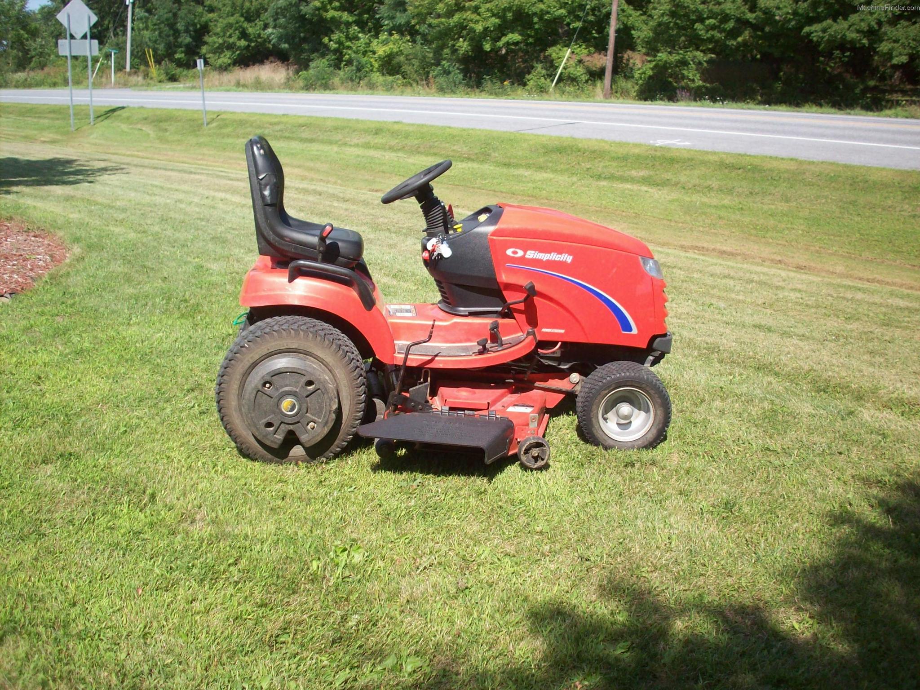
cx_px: 460
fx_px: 983
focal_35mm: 37
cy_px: 345
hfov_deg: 50.1
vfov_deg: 38.7
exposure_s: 1/218
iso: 80
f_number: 5.6
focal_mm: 6.2
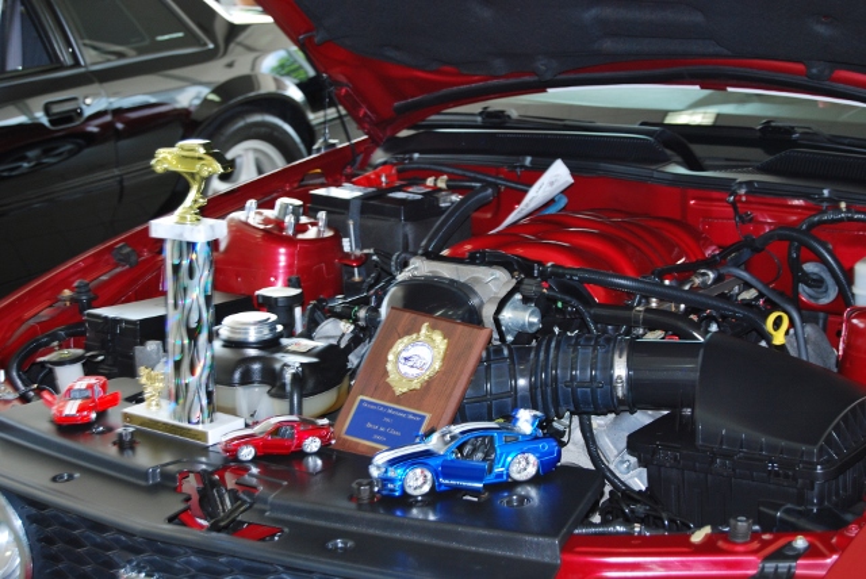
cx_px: 433
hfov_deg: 28.0
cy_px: 290
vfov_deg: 19.0
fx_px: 1734
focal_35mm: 72
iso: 400
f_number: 5.6
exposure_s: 1/60
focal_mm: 48
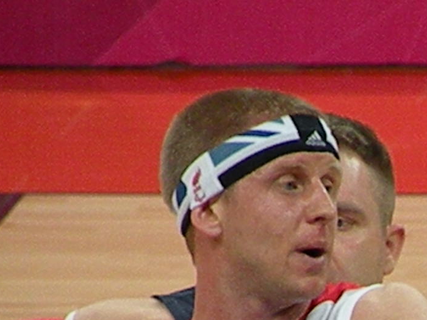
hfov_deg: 1.6
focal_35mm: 1203
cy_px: 463
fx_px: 14839
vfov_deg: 1.2
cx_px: 520
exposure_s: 1/507
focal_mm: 72.9
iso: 821
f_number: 4.5
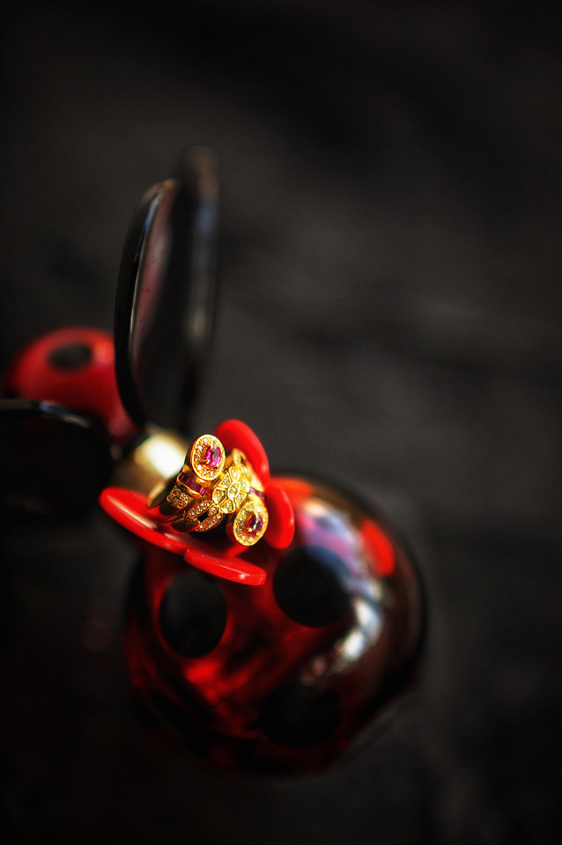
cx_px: 281
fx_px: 1760
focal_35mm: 75
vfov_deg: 27.0
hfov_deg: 18.1
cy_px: 422
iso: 100
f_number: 1.4
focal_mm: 50
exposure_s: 1/250
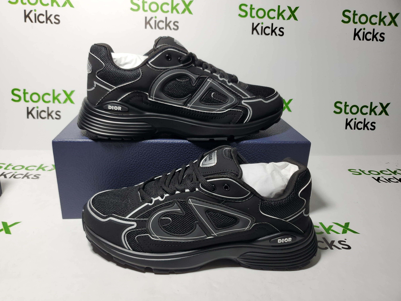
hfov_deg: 67.3
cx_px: 200
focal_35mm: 26
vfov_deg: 53.1
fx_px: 301
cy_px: 150
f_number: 1.5
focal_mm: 4.3
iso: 50
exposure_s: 1/320
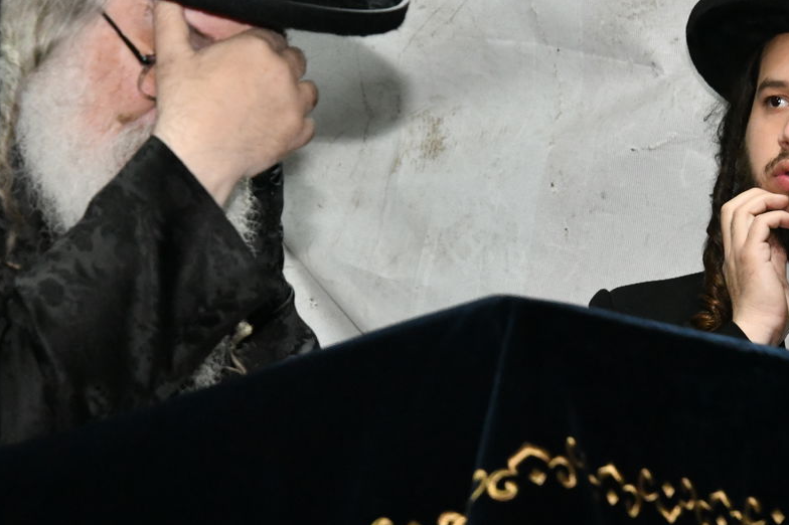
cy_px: 104
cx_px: 226
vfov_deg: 5.1
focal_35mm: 268
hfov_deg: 7.7
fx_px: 5871
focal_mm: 150
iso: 8000
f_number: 10
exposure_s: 1/160
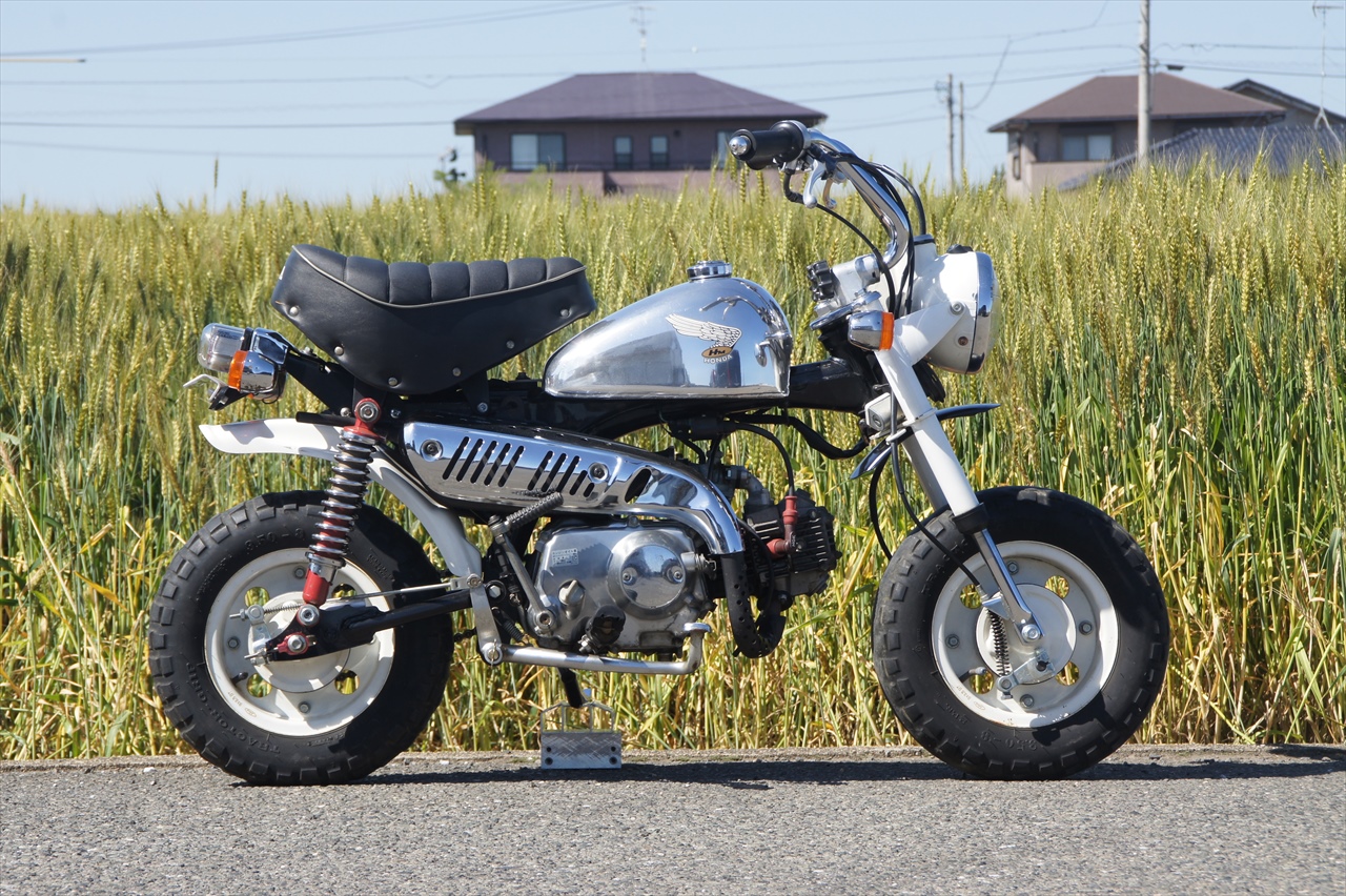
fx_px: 5045
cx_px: 673
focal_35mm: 135
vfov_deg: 10.1
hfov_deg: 15.2
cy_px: 448
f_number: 11
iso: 100
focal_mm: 90
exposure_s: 1/100
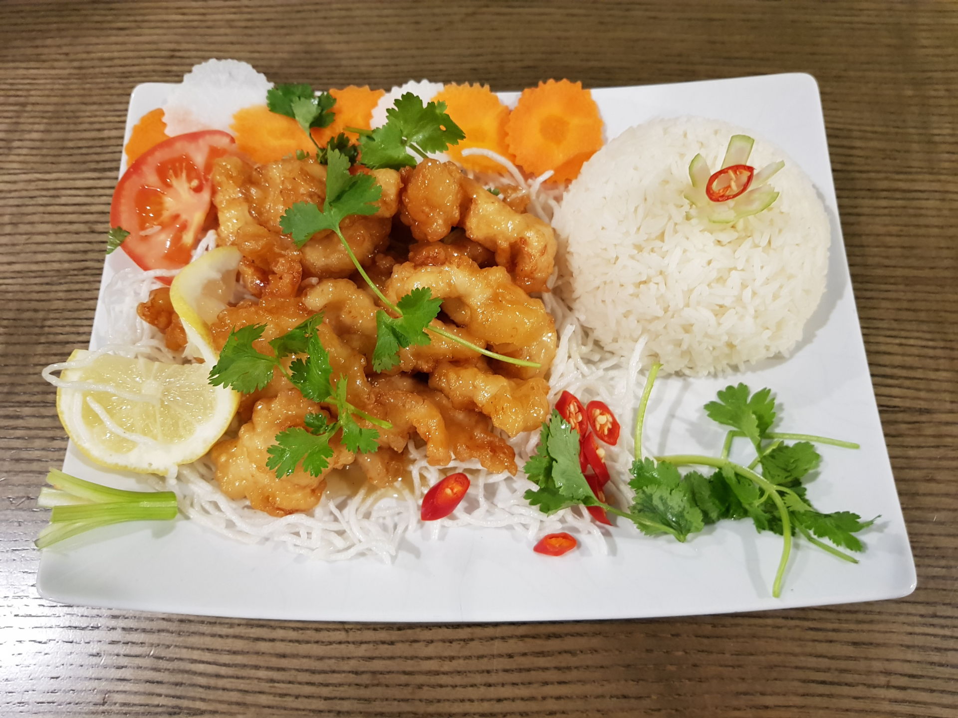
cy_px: 359
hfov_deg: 67.3
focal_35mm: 26
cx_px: 479
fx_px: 720
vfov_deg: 53.1
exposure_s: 1/24
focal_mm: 4.2
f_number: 1.7
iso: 200
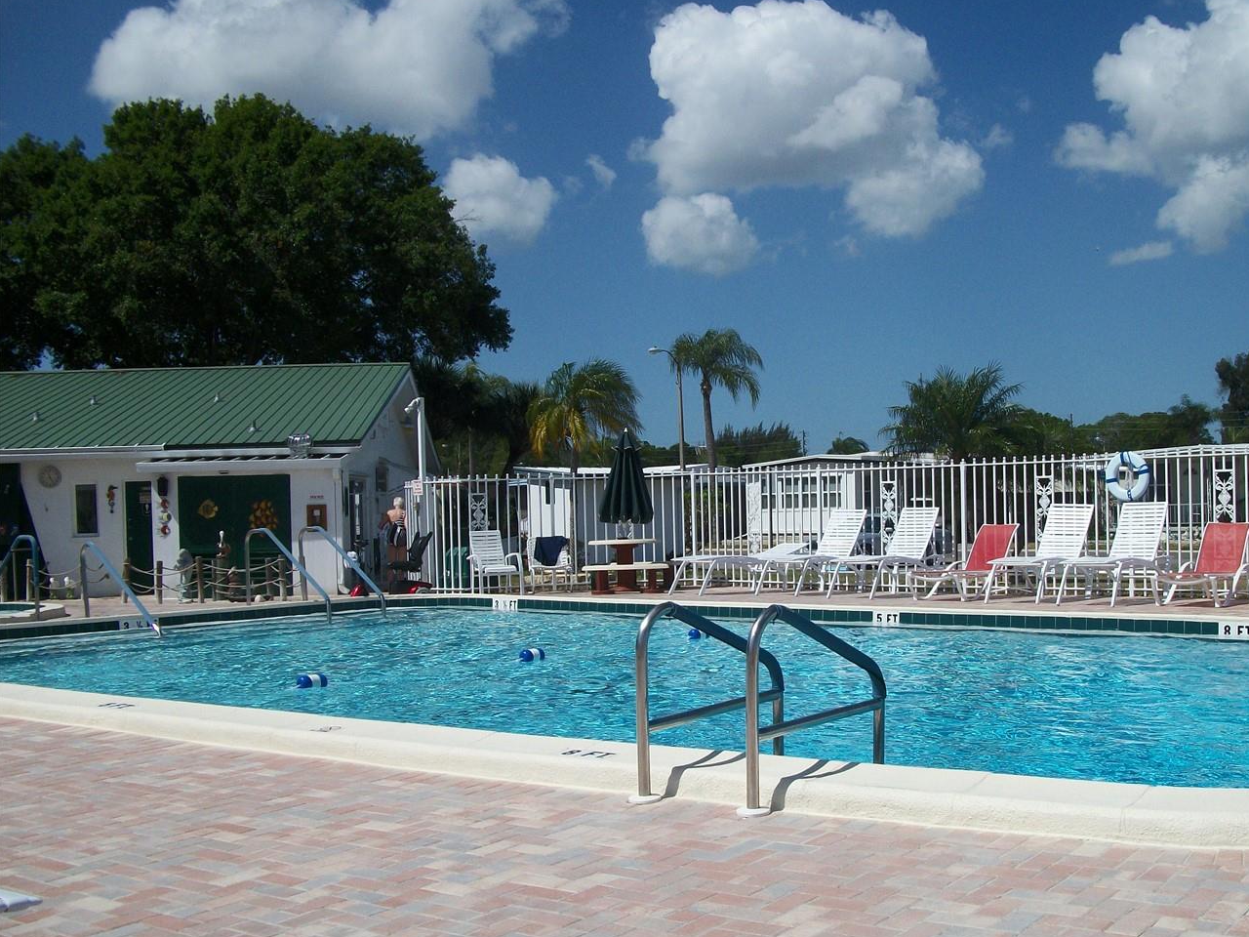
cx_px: 777
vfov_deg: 35.9
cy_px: 513
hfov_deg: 46.4
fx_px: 1443
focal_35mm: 40
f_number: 8.8
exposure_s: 1/500
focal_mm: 5.7
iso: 80
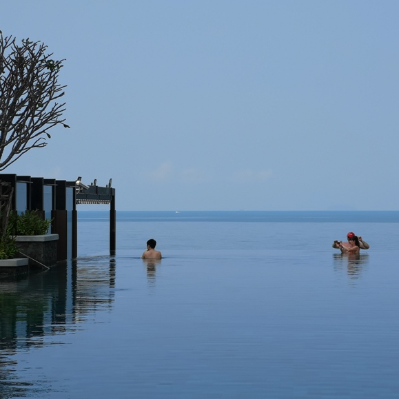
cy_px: 193
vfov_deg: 16.6
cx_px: 274
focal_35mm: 105
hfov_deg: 16.5
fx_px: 1369
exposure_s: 1/1642
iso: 50
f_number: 2.4
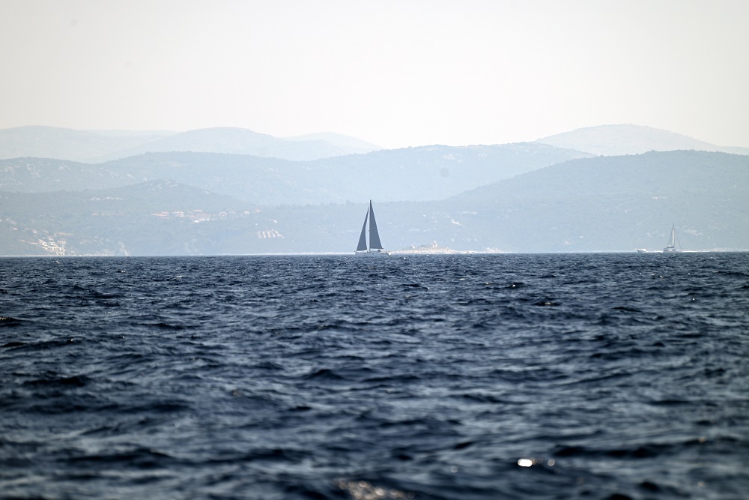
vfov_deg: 4.6
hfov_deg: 6.9
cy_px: 250
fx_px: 6242
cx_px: 374
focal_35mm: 300
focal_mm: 300
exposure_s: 1/800
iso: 100
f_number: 5.6
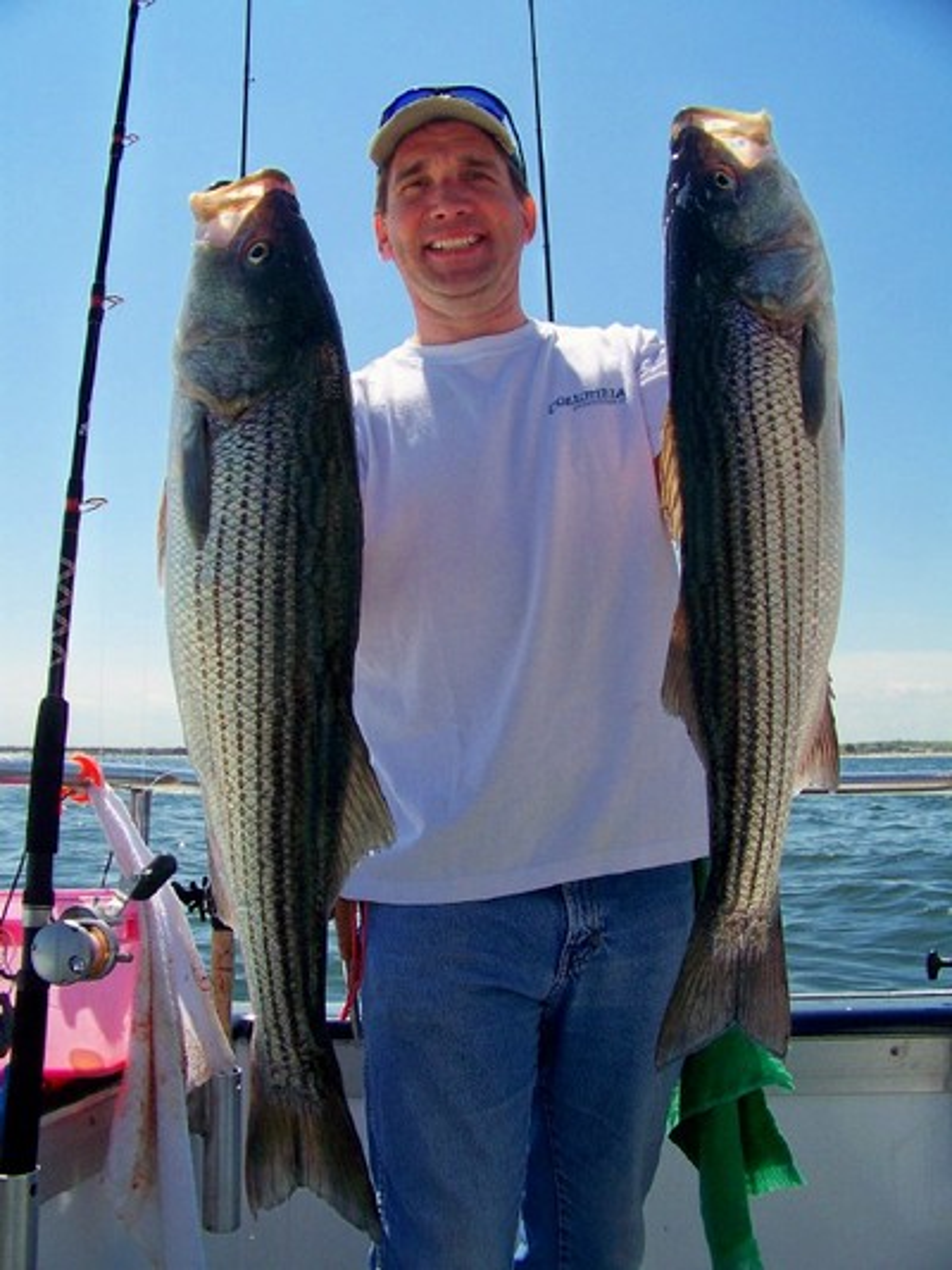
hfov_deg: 39.7
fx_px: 1320
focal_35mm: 36
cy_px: 635
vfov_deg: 51.3
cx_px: 476
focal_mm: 5.85
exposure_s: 1/500
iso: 64
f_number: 4
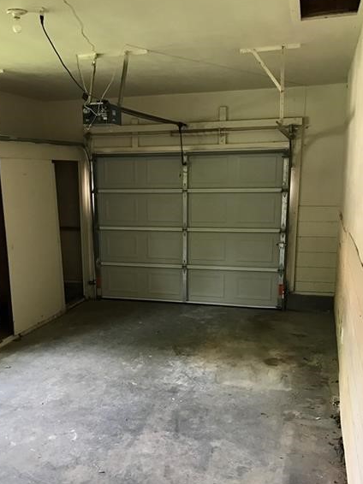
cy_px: 288
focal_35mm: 38
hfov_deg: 37.5
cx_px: 138
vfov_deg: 48.7
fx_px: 532
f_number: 1.8
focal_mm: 3.99
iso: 40
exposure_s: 1/15
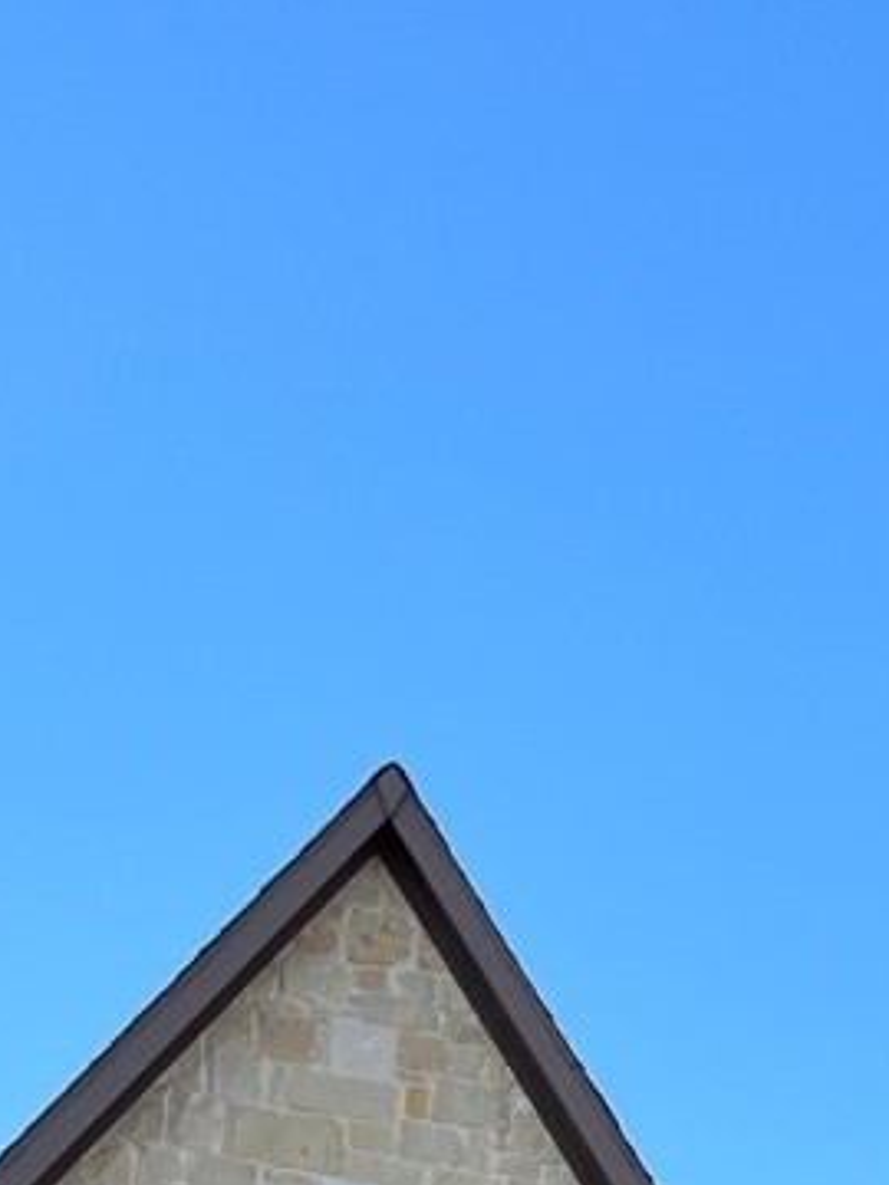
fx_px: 3801
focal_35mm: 111
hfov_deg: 12.8
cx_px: 1222
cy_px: 1514
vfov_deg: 16.8
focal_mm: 5.7
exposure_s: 1/2045
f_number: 1.5
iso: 50
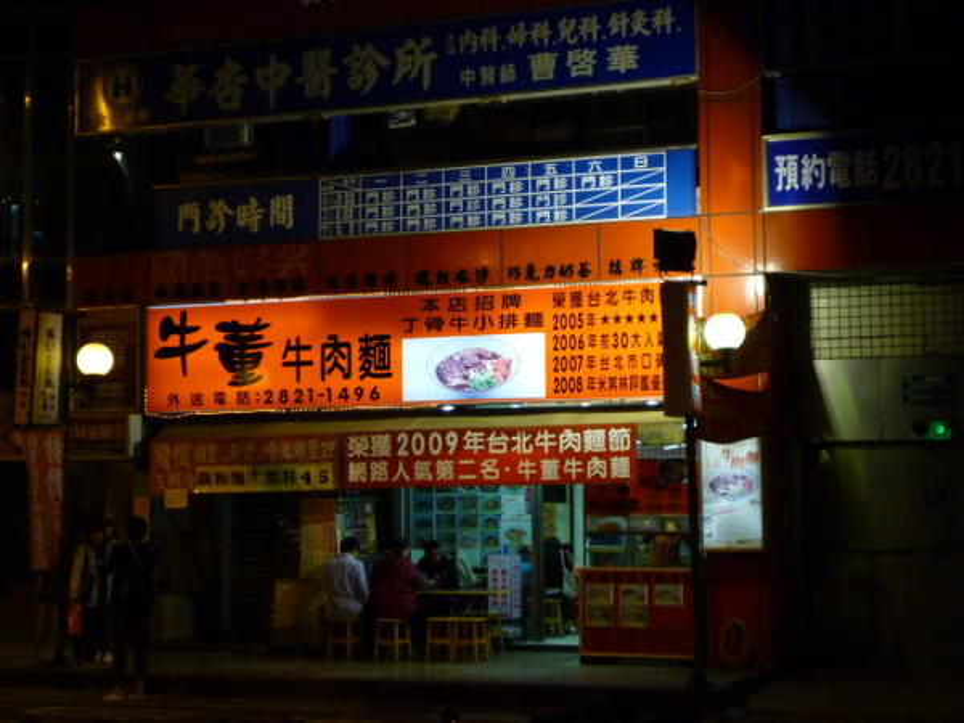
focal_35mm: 70
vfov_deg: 21.0
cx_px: 482
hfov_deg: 27.8
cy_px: 362
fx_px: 1949
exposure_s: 1/30
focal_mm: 12.2
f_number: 4.9
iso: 400
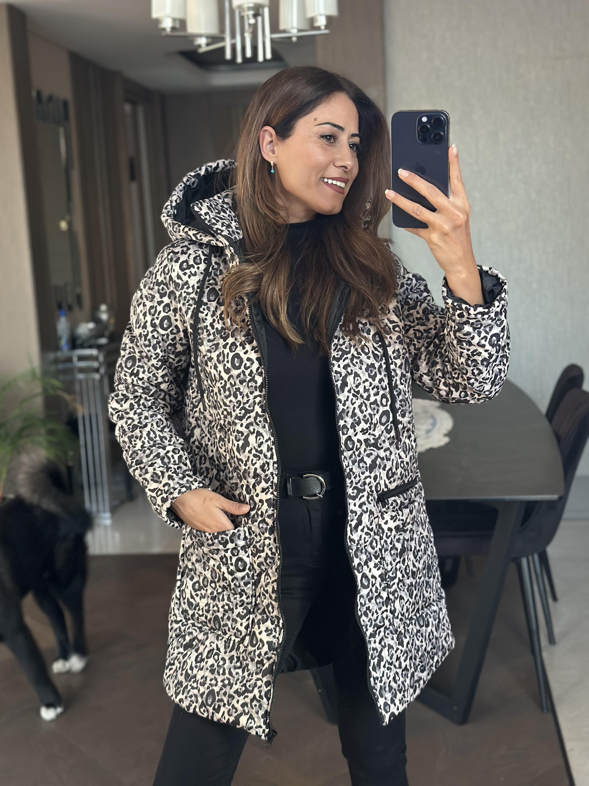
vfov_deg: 39.7
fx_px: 1089
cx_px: 294
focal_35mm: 48
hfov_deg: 30.3
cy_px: 393
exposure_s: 1/55
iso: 400
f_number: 1.78
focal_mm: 6.86
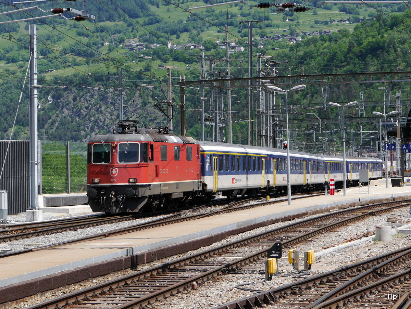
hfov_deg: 23.3
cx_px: 206
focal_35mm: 84
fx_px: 999
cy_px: 154
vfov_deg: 17.6
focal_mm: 42
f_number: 8
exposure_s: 1/320
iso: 160
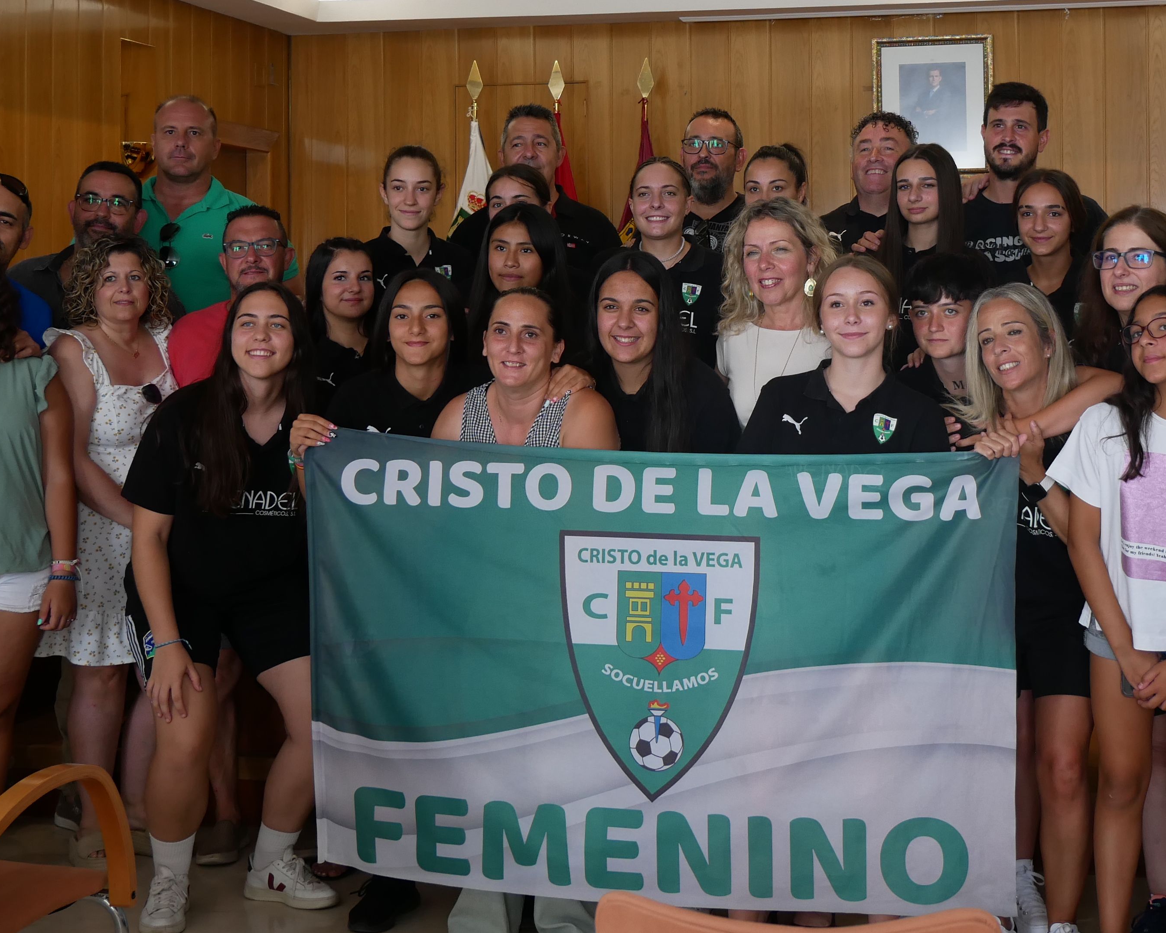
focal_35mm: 60
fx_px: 2071
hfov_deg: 31.3
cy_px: 282
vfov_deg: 25.2
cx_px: 735
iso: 400
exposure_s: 1/60
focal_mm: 18
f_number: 3.9
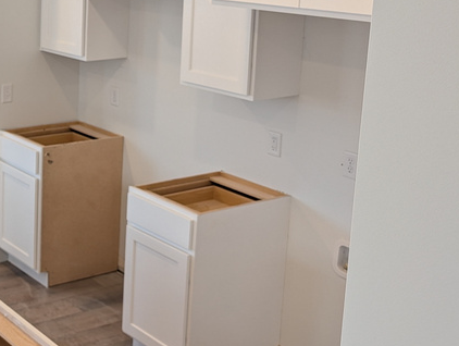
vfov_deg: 24.9
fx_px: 770
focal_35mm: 58
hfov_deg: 28.9
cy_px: 71
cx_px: -86
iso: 16
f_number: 1.68
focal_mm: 6.9
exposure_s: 1/1435
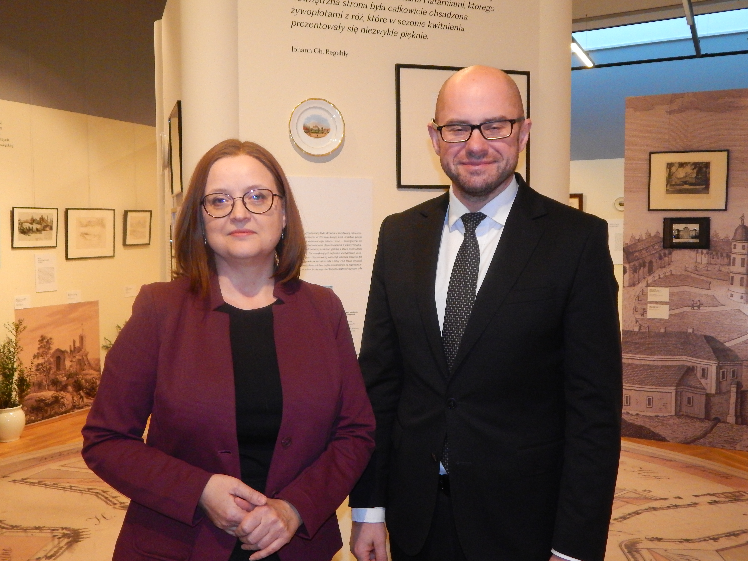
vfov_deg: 40.7
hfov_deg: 52.6
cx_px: 374
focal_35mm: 35
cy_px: 280
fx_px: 756
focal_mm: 6.1
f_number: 3.3
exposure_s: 1/60
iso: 800
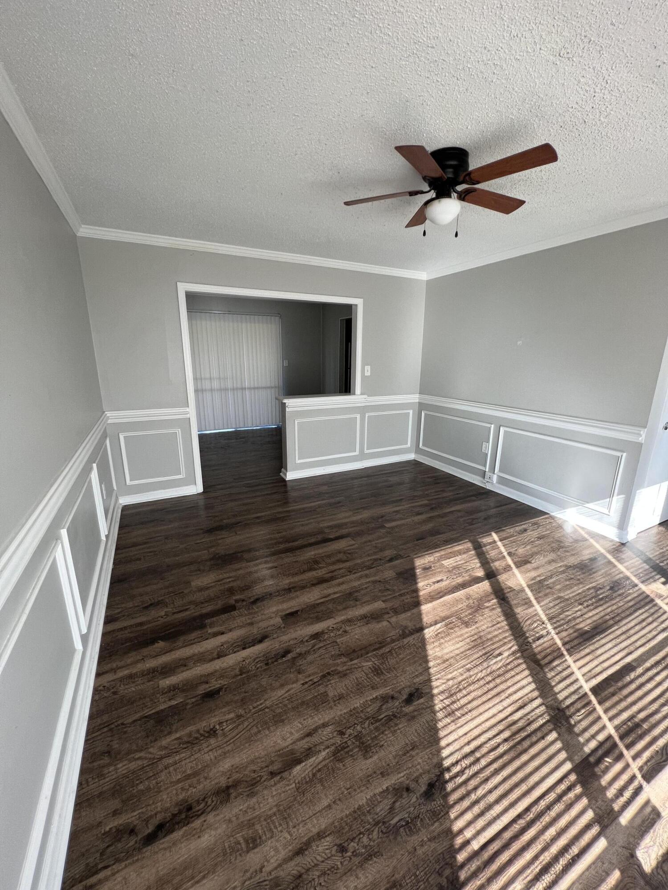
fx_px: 334
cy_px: 445
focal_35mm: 13
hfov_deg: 89.9
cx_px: 334
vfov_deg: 106.2
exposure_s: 1/99
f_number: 1.8
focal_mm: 1.57
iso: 80
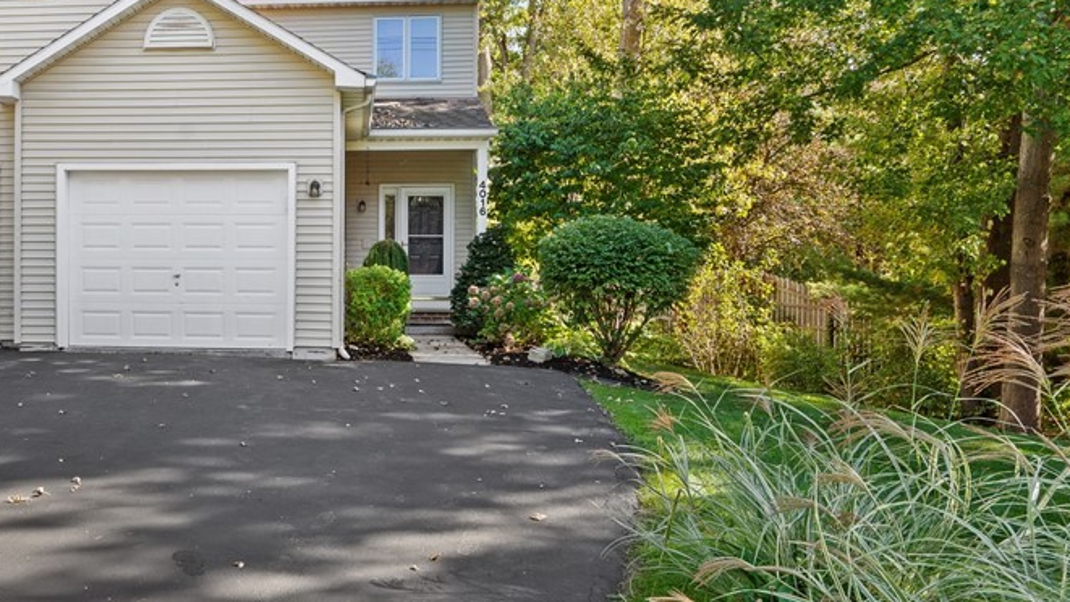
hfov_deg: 59.2
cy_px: 256
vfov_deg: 37.7
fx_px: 880
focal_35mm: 31
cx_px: 262
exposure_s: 1/50
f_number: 9
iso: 200
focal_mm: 18
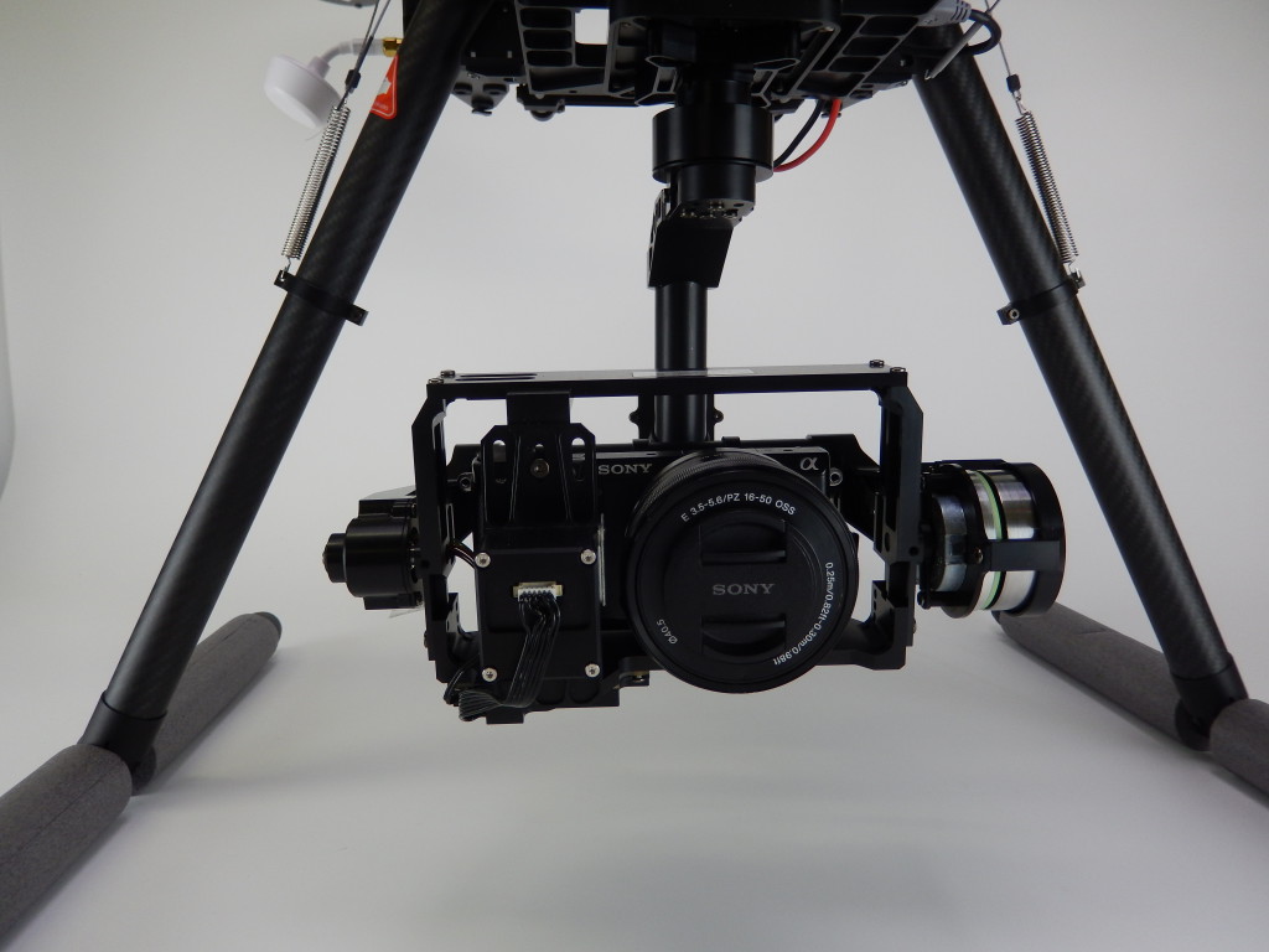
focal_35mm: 25
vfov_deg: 54.9
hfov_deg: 69.4
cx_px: 634
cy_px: 476
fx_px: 916
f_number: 3.4
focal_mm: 4.5
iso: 125
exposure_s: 1/80
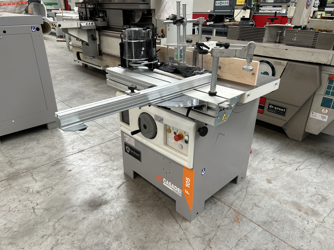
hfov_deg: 67.3
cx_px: 167
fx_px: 251
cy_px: 125
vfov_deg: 53.1
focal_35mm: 26
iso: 80
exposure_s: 1/100
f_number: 1.5
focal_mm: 5.7
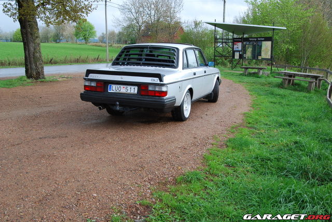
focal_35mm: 36
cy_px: 111
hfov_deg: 53.1
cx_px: 166
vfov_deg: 36.9
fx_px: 332
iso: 200
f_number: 9
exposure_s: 1/100
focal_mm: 24
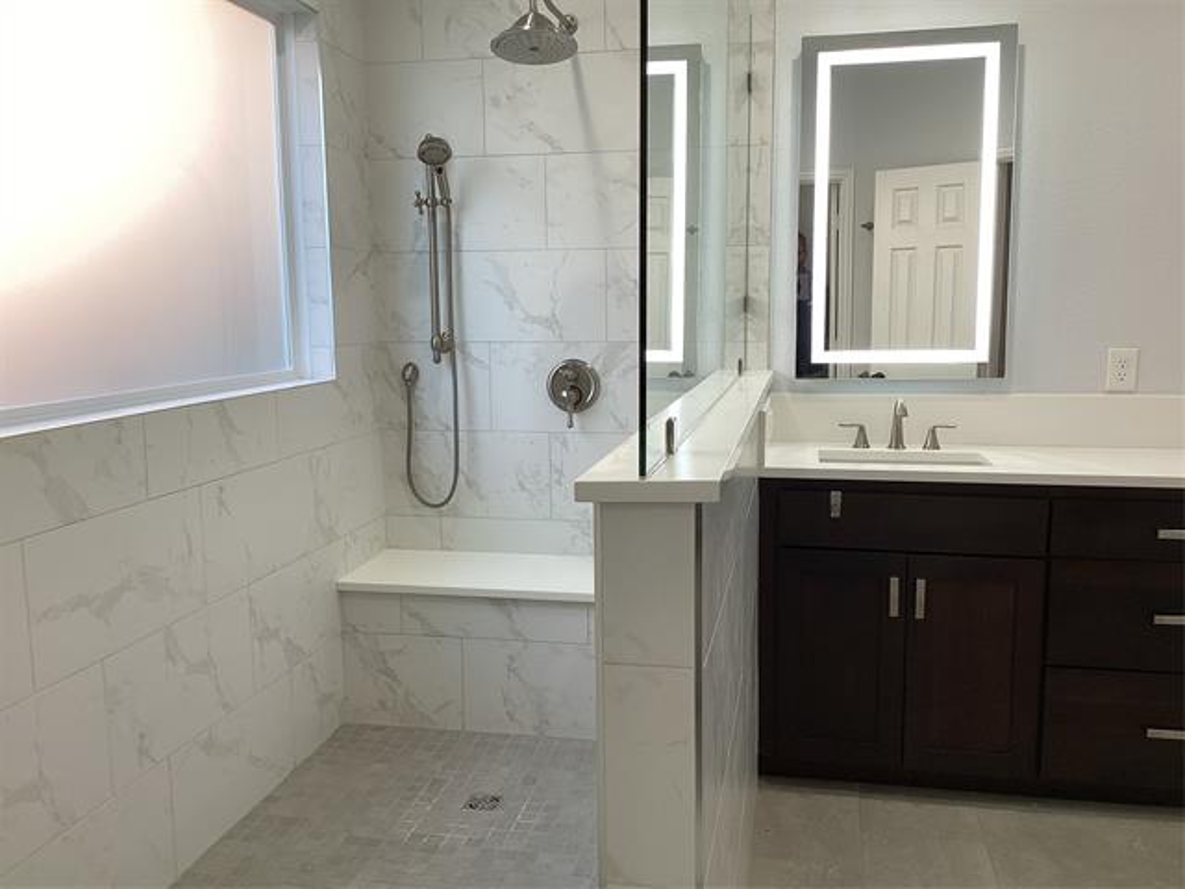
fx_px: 1061
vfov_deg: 45.4
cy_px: 444
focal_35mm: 31
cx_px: 592
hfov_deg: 58.4
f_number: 2.4
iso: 50
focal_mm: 3.3
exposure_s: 1/60
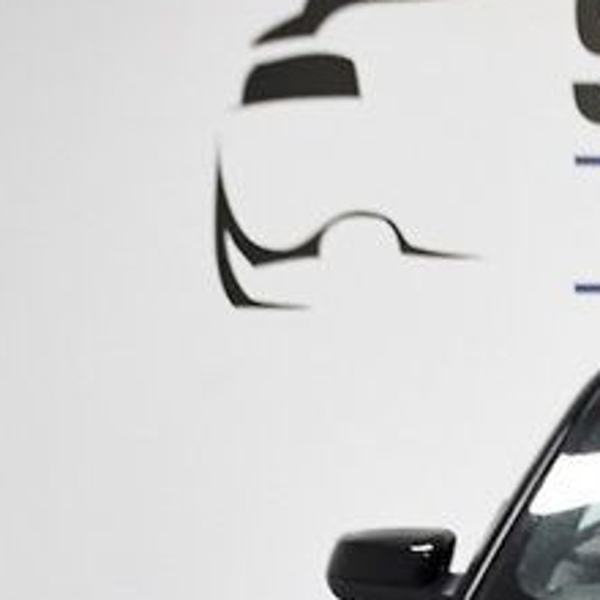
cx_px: 1075
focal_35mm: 190
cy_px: 809
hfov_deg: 8.8
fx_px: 3726
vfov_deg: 9.0
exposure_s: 1/1000
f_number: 4
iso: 2500
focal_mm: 32
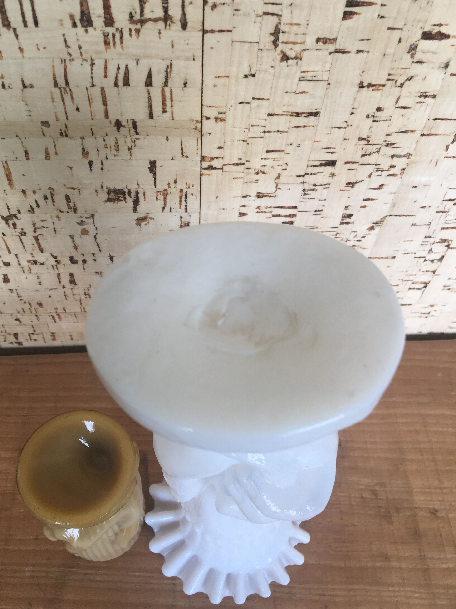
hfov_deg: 45.4
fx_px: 544
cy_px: 303
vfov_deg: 58.4
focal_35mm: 31
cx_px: 214
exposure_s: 1/100
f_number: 2.2
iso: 40
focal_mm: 4.15
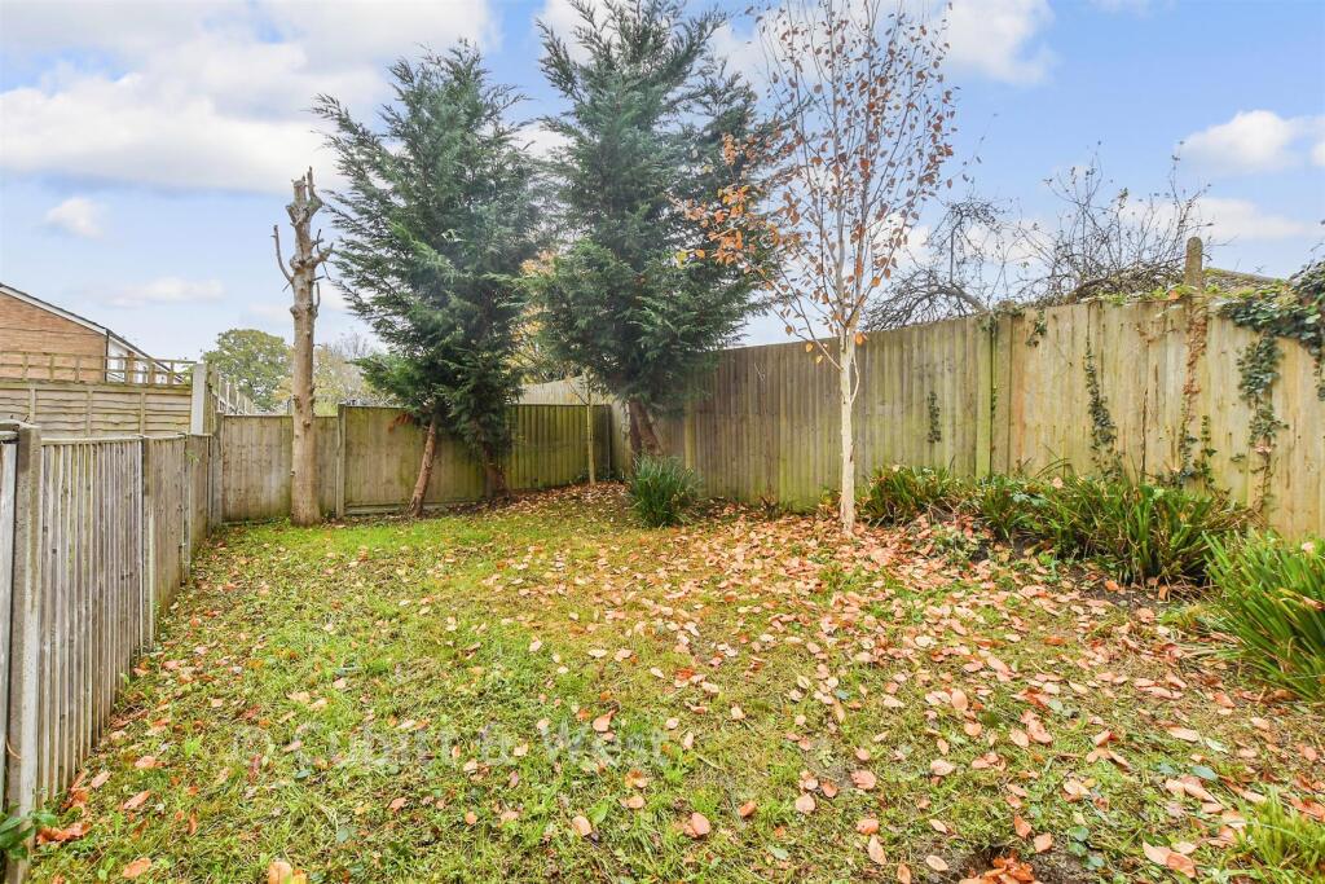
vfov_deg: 77.3
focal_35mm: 15
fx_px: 552
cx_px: 662
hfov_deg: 100.4
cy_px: 442
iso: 160
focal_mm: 10
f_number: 8
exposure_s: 1/30
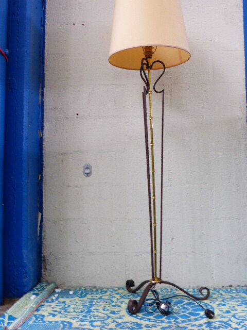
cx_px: 124
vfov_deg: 42.9
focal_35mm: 44
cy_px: 165
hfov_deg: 32.9
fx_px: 419
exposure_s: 1/8
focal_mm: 7.9
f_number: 4.1
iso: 400
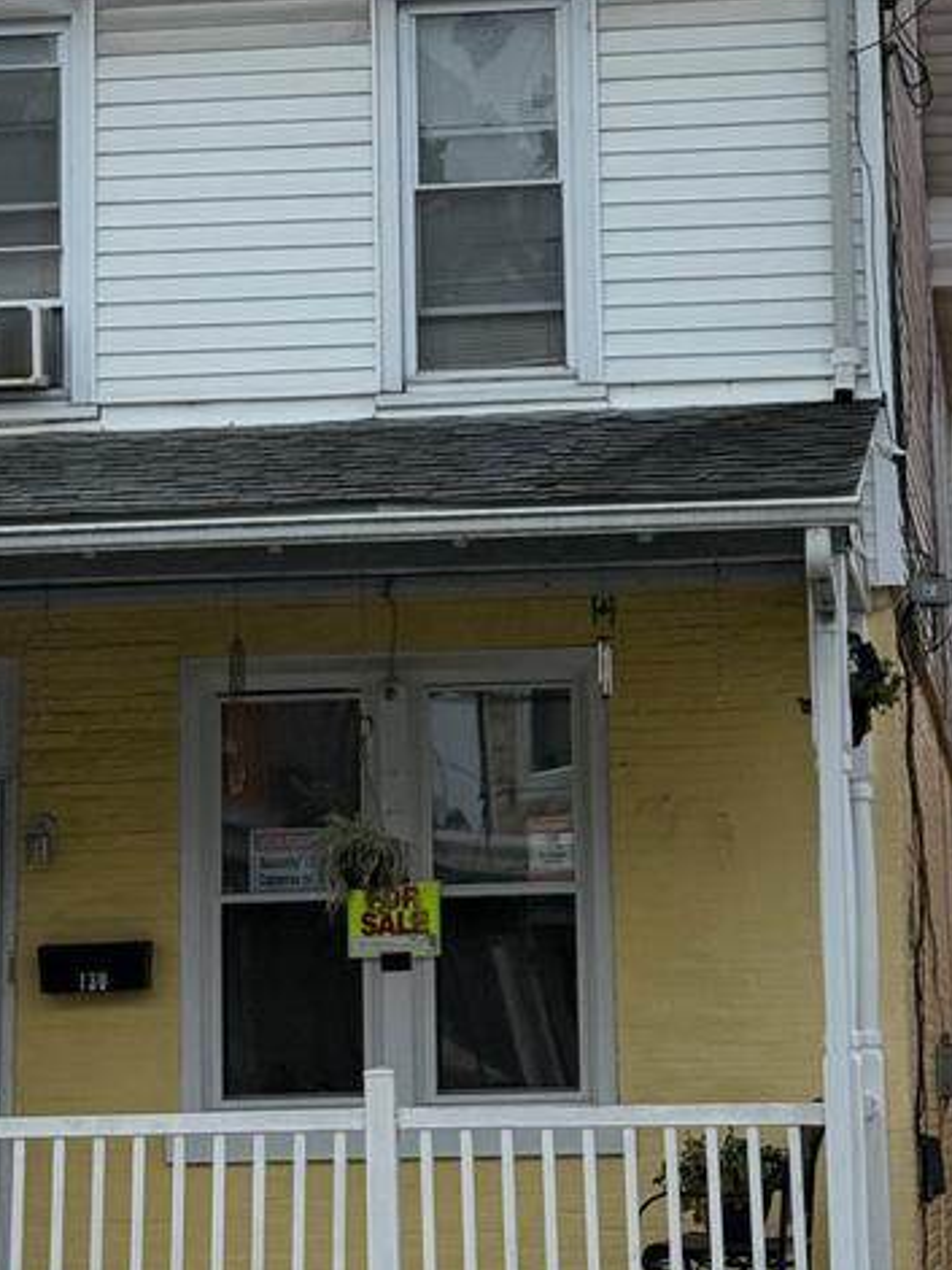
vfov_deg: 17.8
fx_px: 4035
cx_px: 515
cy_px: 299
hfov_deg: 13.5
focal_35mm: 110
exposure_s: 1/6536
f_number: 1.78
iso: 64
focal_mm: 6.76
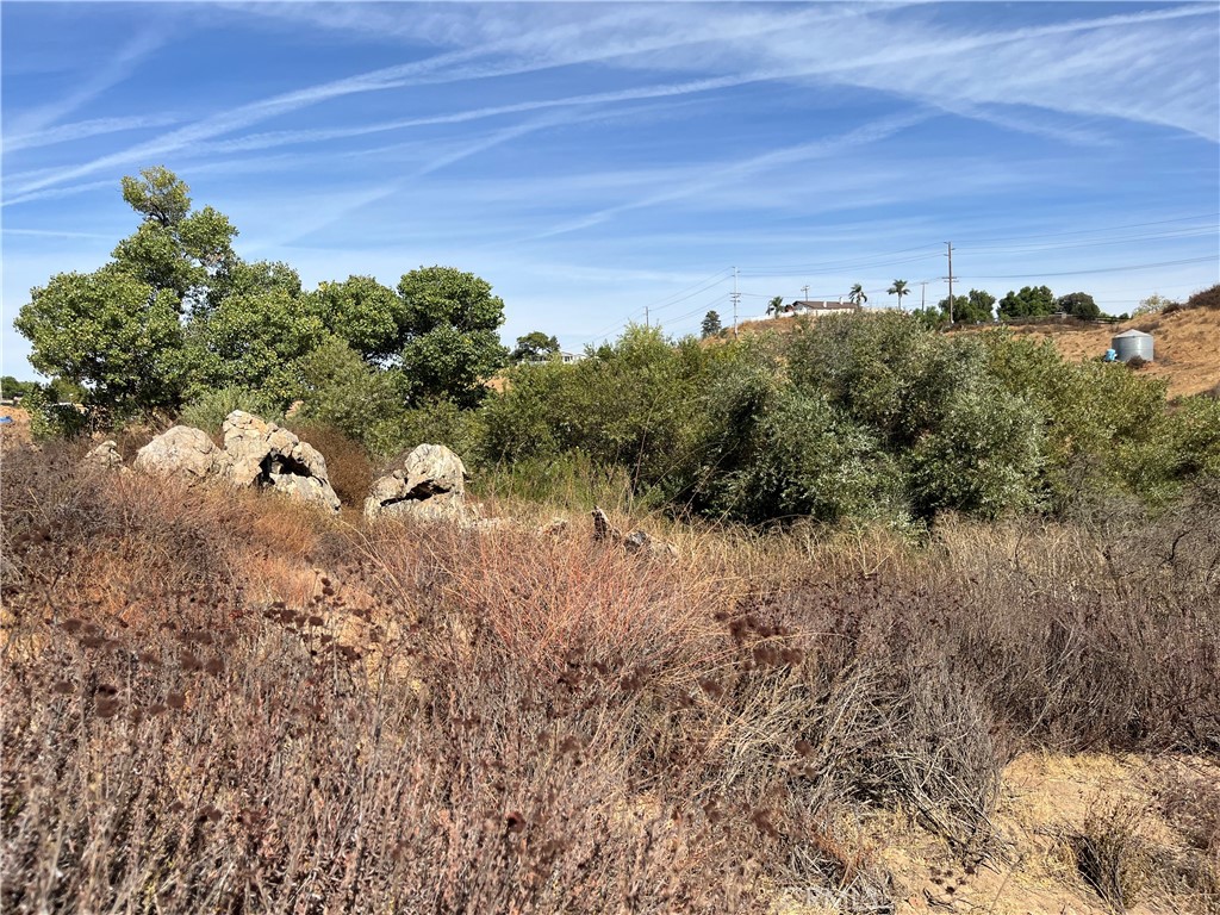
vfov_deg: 53.1
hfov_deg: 67.3
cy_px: 458
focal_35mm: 26
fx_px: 916
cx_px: 610
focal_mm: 5.1
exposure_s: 1/3745
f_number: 1.6
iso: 50
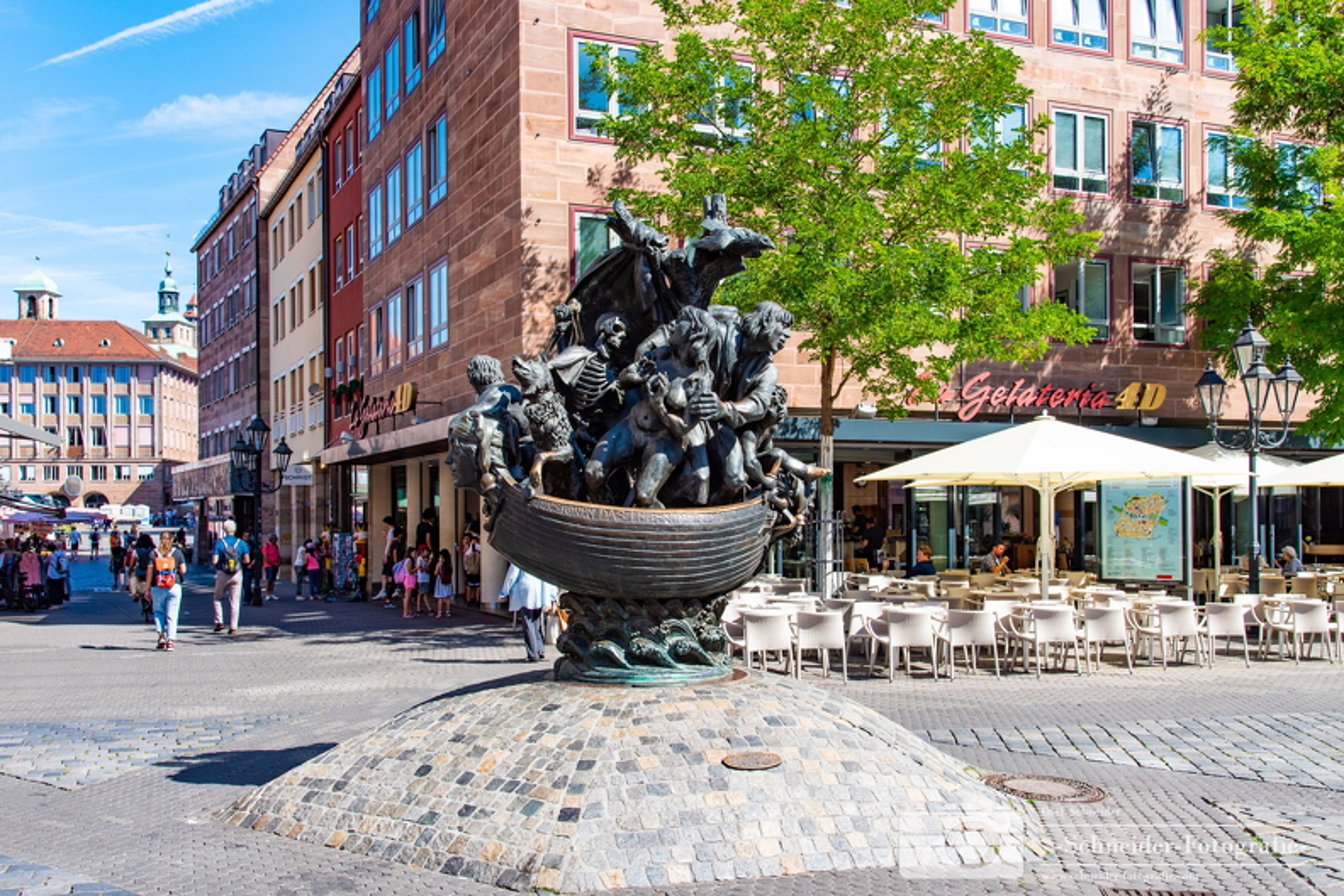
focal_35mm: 32
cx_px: 672
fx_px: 1195
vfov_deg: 41.1
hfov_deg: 58.7
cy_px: 448
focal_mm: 32
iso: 200
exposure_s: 1/320
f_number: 9
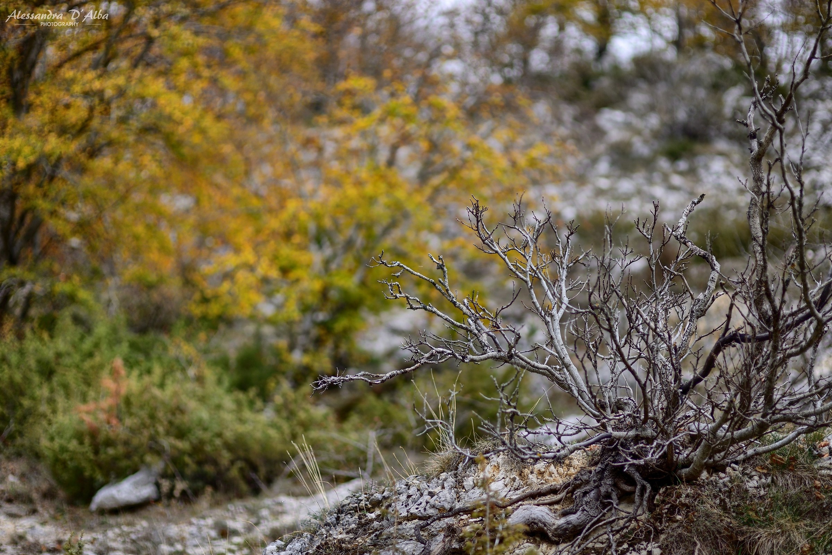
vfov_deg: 16.1
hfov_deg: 23.9
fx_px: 1965
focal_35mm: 85
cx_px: 416
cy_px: 278
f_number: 1.4
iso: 100
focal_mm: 85
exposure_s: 1/1600
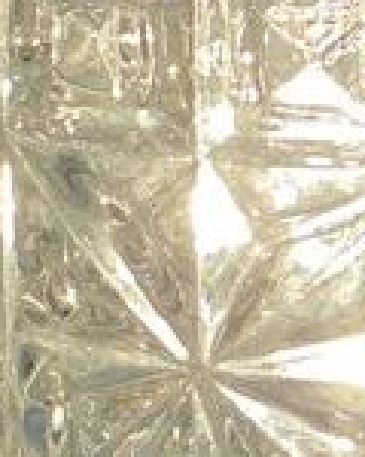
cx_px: 412
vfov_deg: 7.6
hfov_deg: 6.1
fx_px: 3403
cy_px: -131
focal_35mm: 252
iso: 100
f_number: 4.5
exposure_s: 1/250
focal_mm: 7.8
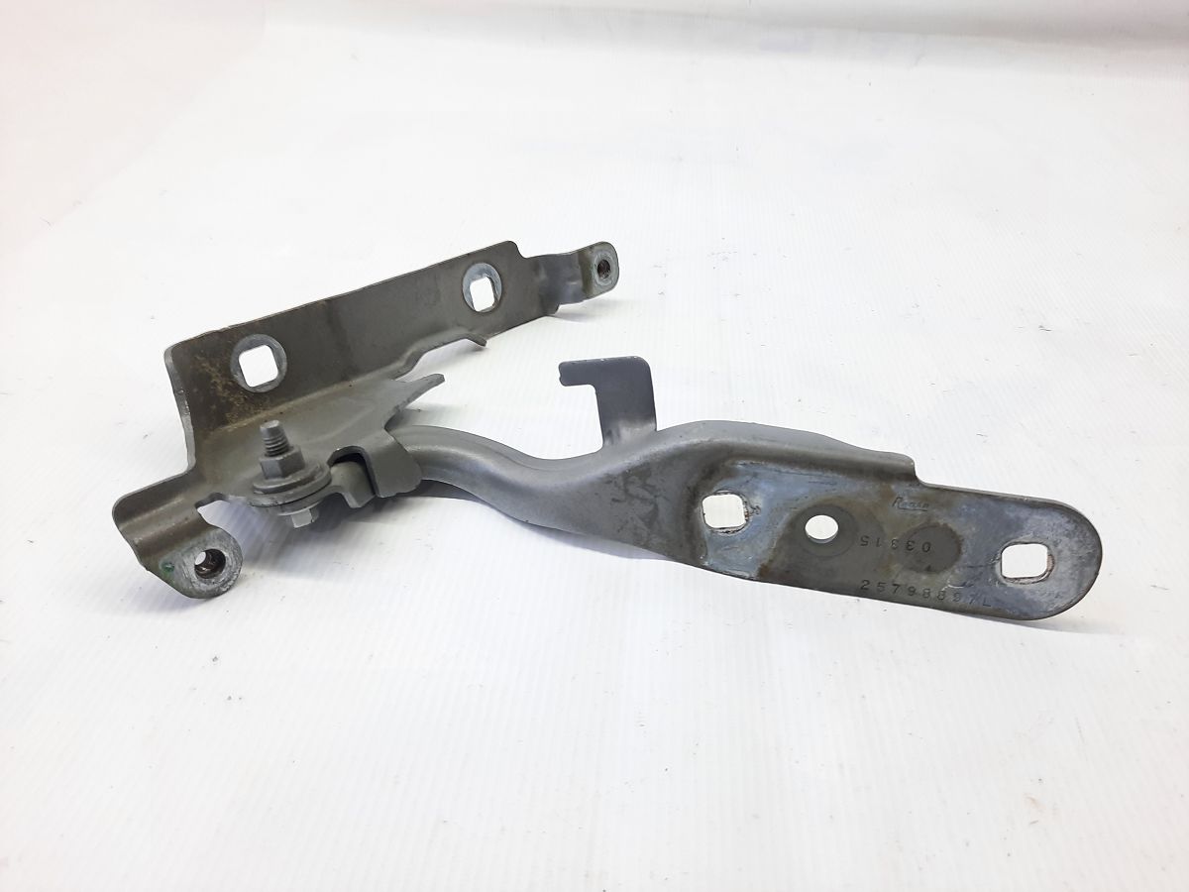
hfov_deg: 69.4
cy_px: 446
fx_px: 859
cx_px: 594
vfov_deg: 54.9
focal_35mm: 25
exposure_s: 1/50
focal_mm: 4.6
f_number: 2
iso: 64
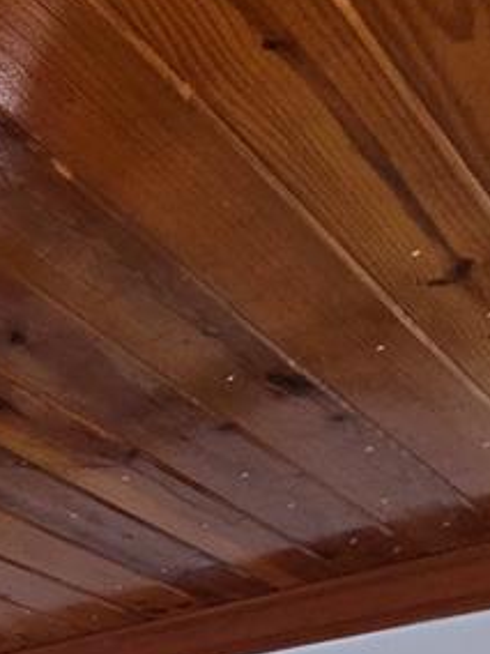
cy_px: 1204
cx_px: -462
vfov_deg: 21.3
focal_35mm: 55
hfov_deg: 18.5
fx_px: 1038
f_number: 2.2
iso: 320
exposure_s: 1/60
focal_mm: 2.2
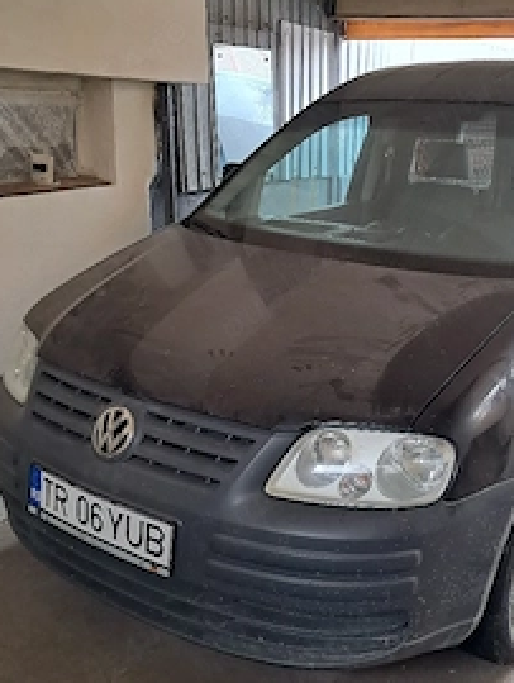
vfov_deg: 46.7
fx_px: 791
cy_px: 309
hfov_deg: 35.6
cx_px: 352
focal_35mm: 40
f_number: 1.8
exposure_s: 1/60.2
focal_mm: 4
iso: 80
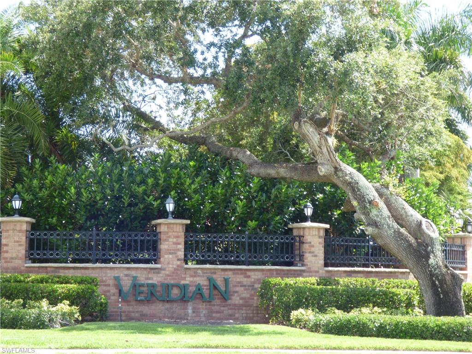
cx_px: 236
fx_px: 1309
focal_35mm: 96
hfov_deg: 20.4
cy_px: 177
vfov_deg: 15.4
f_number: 4.7
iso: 100
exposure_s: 1/100
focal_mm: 15.97
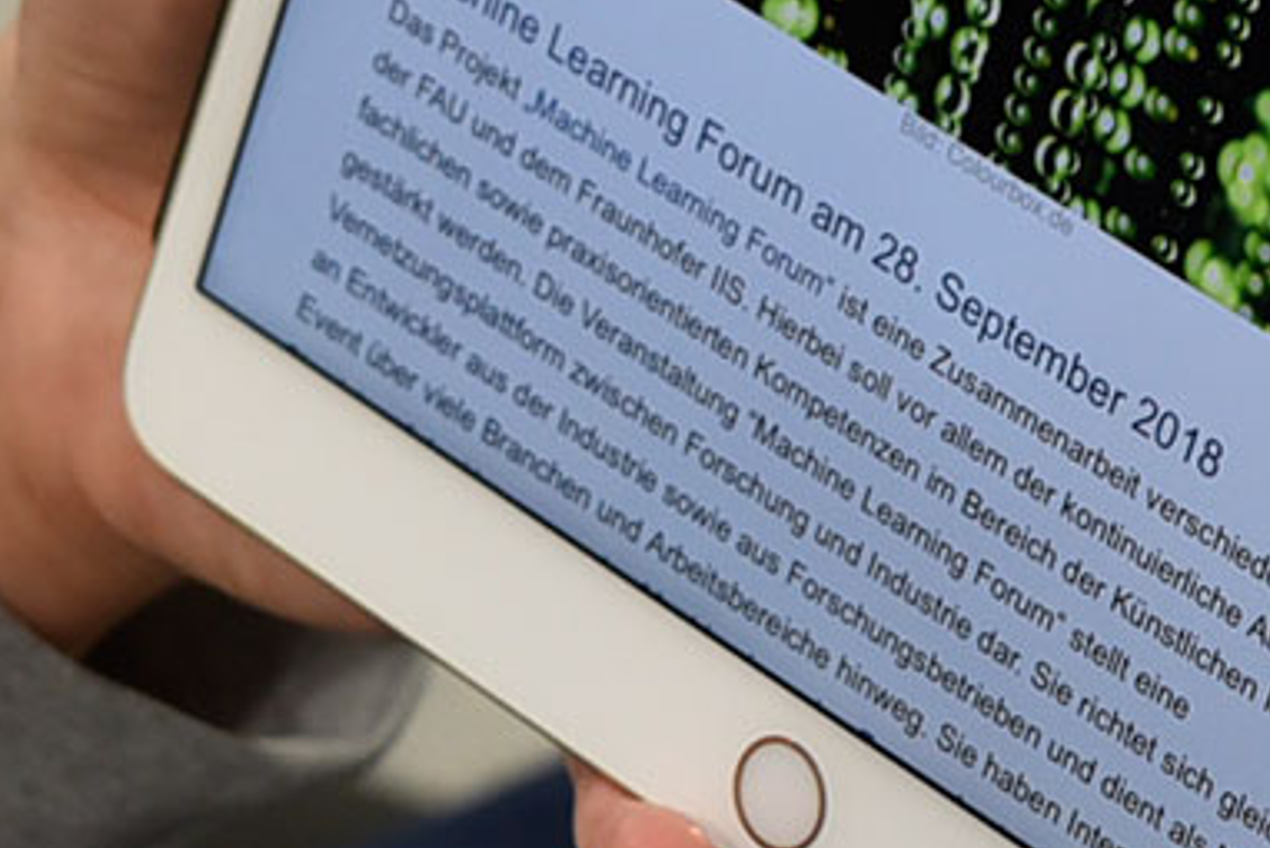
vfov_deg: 4.7
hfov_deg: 7.0
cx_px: 366
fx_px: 10340
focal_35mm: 293
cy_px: -25
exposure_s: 1/60
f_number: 3.5
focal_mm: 56
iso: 800
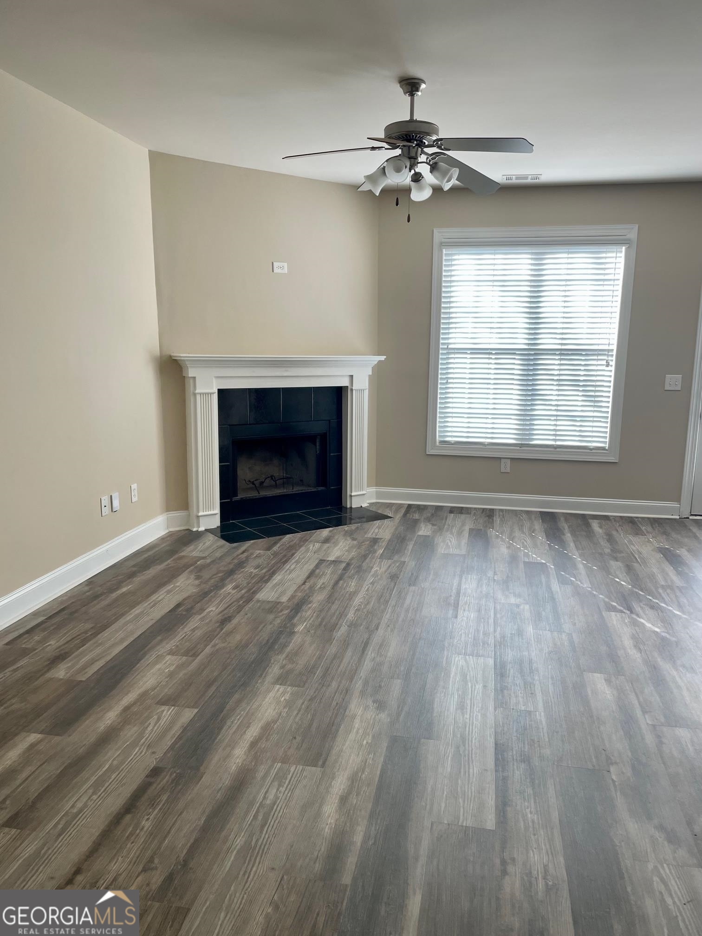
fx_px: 703
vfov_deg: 67.3
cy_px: 468
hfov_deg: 53.1
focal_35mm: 26
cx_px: 351
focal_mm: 4.2
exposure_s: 1/120
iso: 64
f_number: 1.6
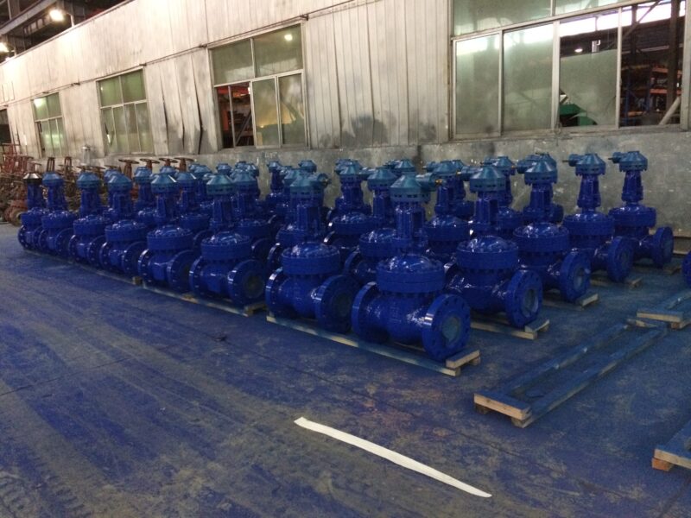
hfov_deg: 60.0
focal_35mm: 30
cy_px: 259
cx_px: 346
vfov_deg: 46.8
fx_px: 599
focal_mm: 4.12
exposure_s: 1/15
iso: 400
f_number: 2.2
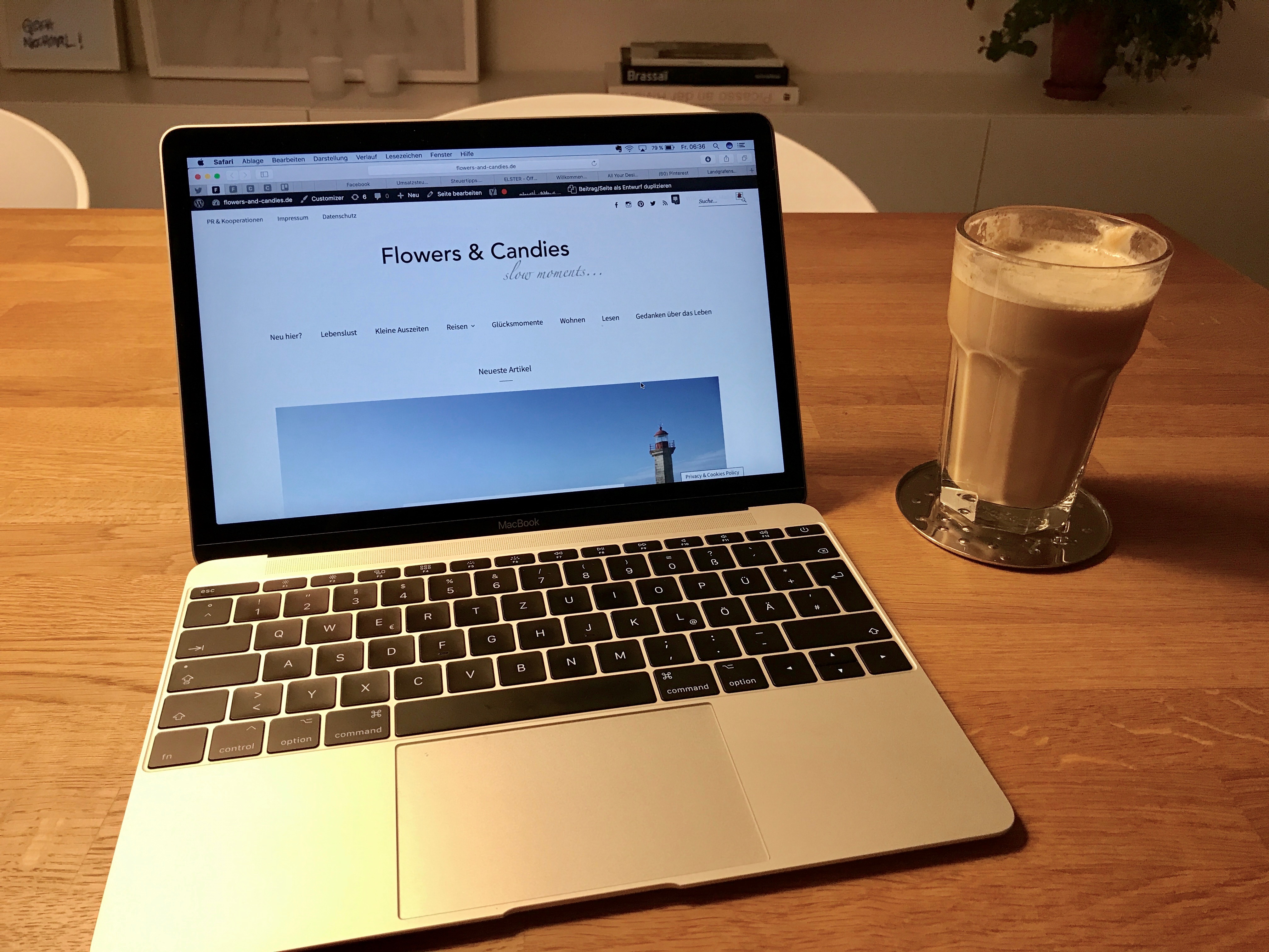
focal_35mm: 28
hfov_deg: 63.4
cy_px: 476
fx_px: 1026
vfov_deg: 49.7
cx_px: 634
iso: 32
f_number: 1.8
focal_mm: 3.99
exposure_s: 1/33
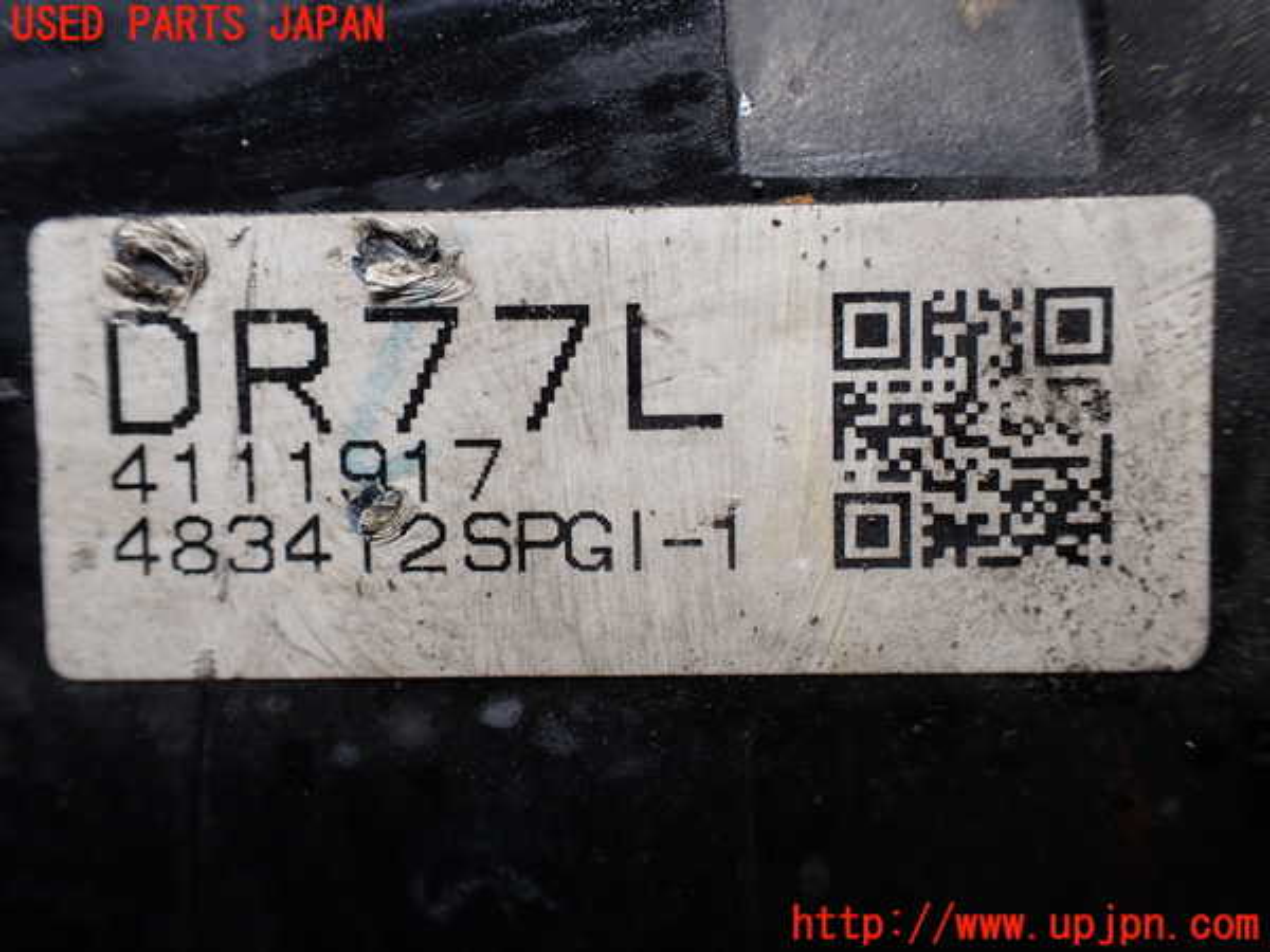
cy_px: 476
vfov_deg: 46.8
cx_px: 635
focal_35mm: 30
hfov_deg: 60.0
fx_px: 1101
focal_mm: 5.4
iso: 100
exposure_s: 1/500
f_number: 3.2
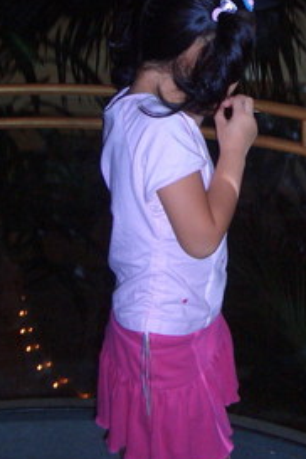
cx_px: 286
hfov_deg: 16.8
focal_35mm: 80
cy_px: 153
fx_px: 1020
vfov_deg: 25.2
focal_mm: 5.8
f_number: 2.6
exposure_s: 1/60
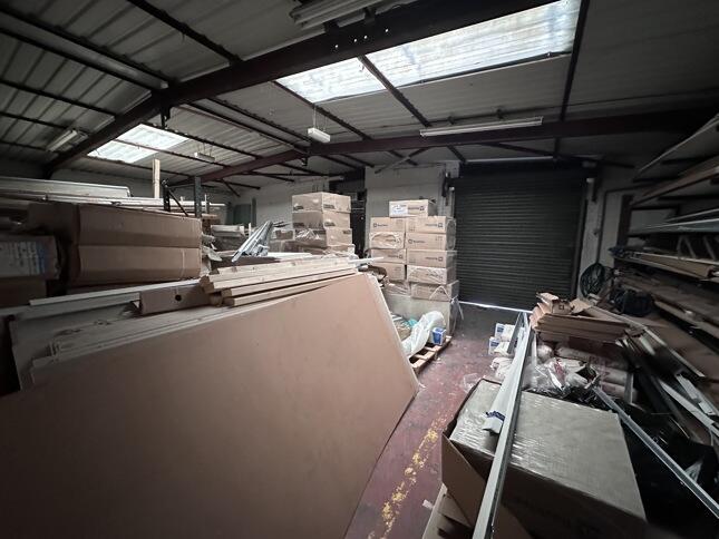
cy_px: 270
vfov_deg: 85.7
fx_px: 291
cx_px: 360
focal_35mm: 14
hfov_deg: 102.1
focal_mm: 2.22
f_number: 2.2
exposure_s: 1/50
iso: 1000
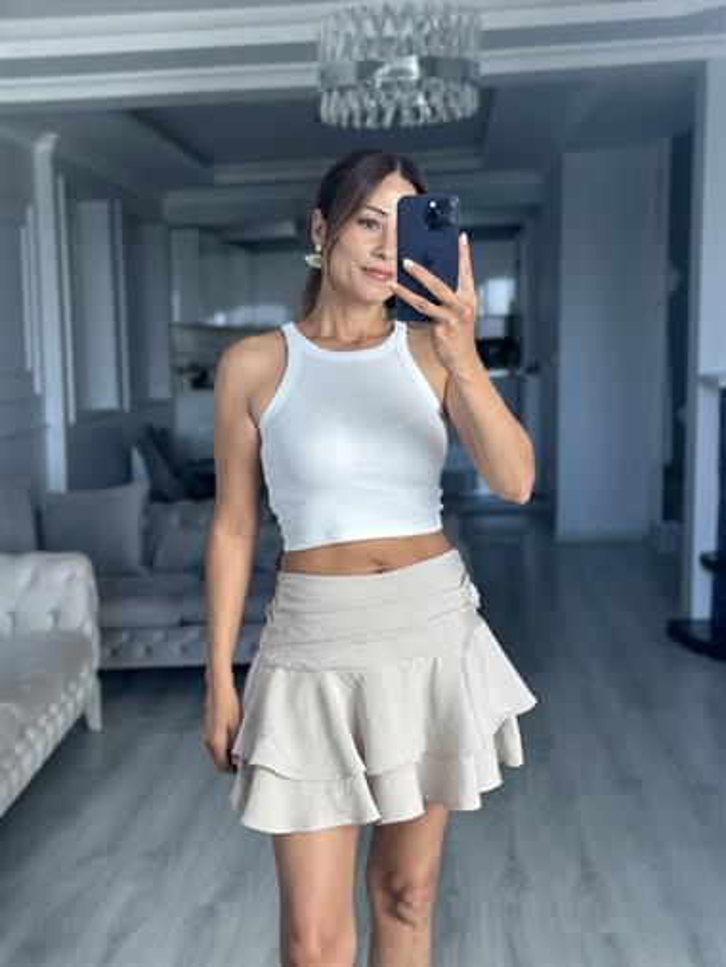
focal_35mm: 48
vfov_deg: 39.6
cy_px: 484
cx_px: 363
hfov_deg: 30.3
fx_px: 1341
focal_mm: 6.86
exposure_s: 1/155
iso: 80
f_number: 1.78
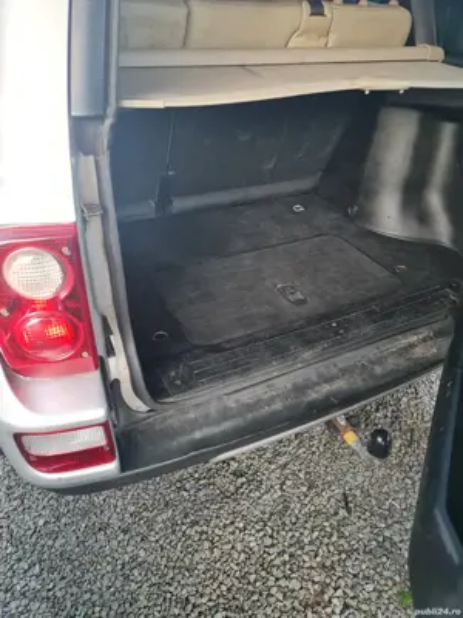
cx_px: 232
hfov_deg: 54.9
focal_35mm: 25
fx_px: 446
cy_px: 309
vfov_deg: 69.4
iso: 100
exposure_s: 1/100
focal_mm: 7
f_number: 1.8
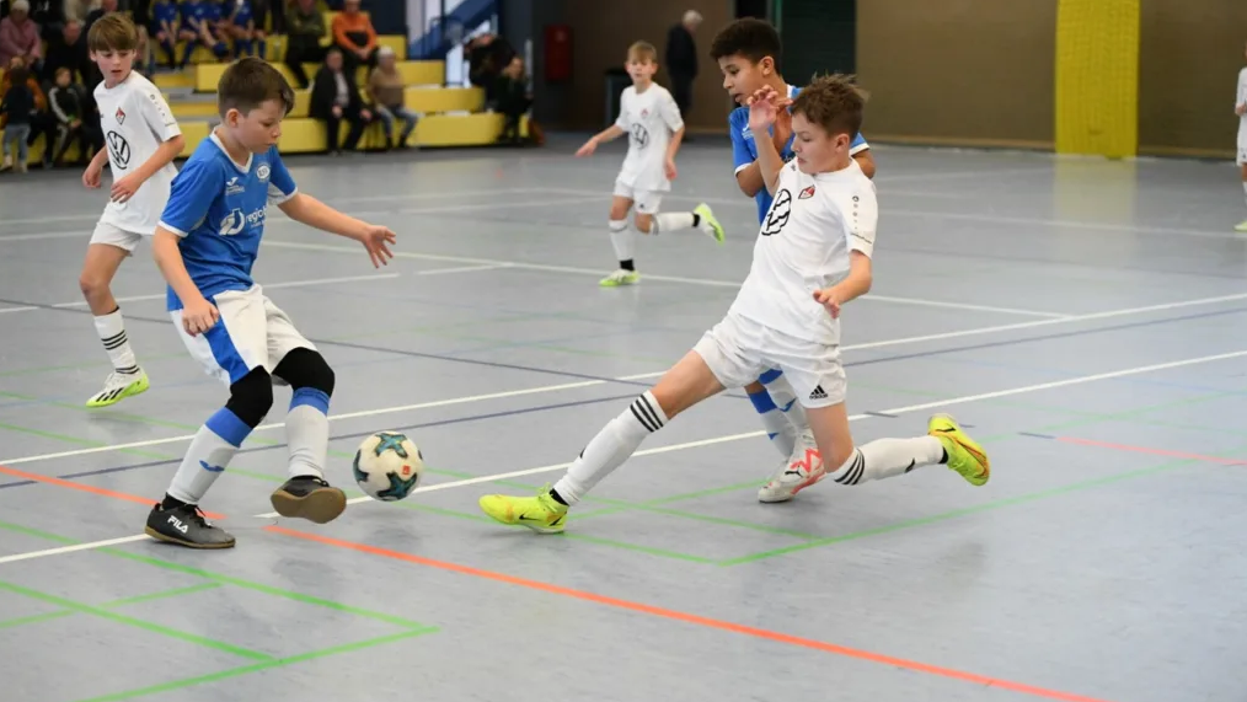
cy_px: 350
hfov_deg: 28.6
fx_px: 2447
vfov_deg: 16.3
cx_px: 622
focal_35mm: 74
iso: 8000
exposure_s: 1/1600
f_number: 2.8
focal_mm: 70
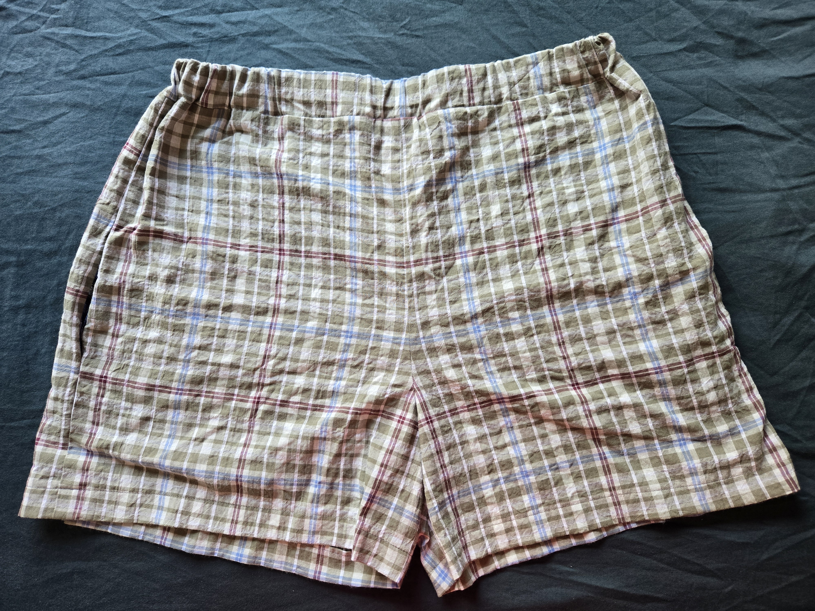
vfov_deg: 58.9
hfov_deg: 73.9
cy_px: 306
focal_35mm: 23
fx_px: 542
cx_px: 408
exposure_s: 1/180
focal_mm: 5.4
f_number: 1.8
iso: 160
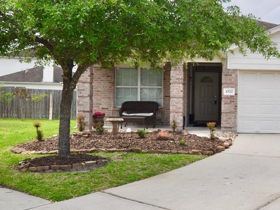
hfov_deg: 35.2
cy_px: 109
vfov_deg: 27.5
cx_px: 217
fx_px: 428
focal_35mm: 53
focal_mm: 20
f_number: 13
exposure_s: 1/200
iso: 200
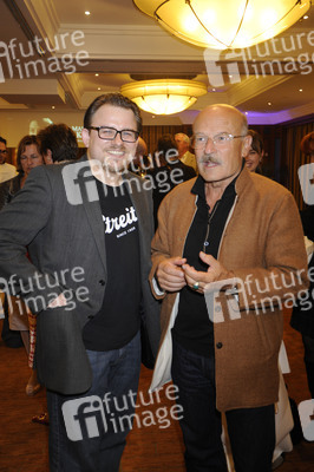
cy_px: 236
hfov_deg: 37.8
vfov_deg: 54.5
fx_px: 459
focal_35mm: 35
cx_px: 157
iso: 1600
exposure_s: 1/50
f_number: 5.6
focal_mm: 35
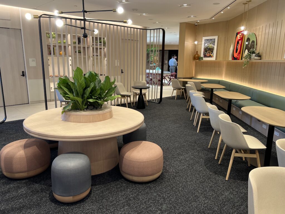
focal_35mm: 26
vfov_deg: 53.1
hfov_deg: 67.3
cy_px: 107
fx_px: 214
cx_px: 142
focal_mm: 5.7
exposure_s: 1/60
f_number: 1.5
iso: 80
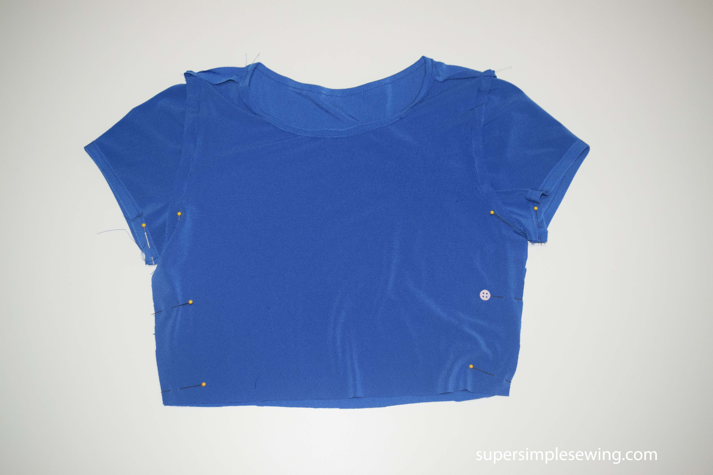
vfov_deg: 33.0
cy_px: 238
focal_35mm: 40
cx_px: 356
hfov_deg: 47.9
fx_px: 802
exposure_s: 1/80
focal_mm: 27
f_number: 4.5
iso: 640
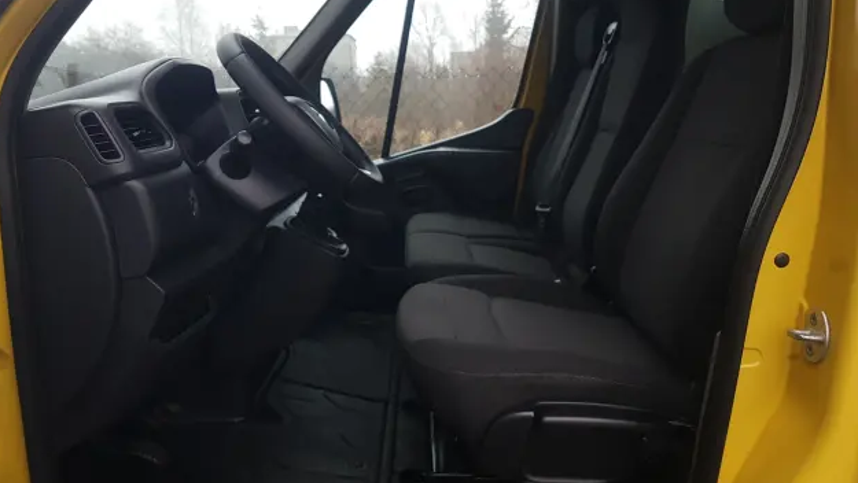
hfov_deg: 66.0
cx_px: 420
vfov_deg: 40.2
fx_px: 660
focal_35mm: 29
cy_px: 215
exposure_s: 1/50
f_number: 1.7
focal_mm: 4.2
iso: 50
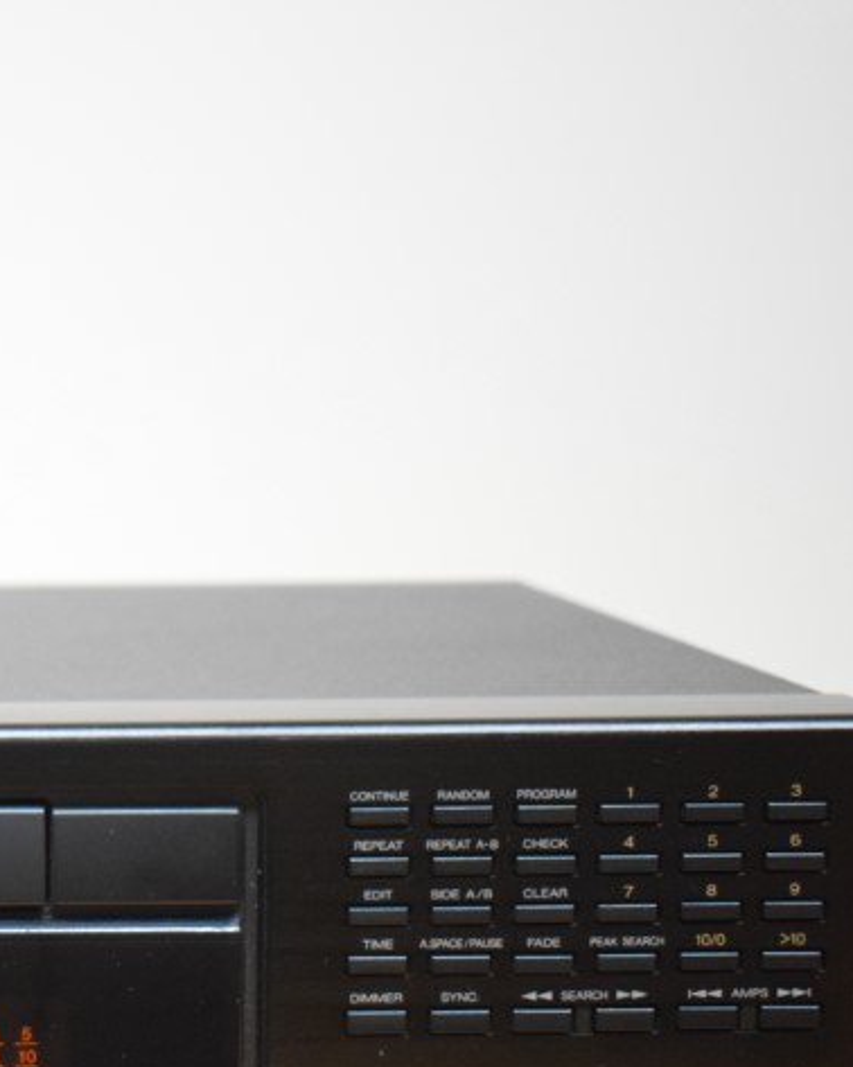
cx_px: -284
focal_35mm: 90
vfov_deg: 21.3
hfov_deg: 16.1
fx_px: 2842
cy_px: 589
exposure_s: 1/125
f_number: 4.2
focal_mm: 28
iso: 3200
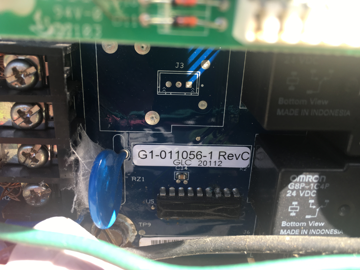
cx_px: 177
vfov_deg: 46.8
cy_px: 136
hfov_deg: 60.0
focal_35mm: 30
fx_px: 312
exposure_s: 1/120
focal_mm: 4.15
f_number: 2.2
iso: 25
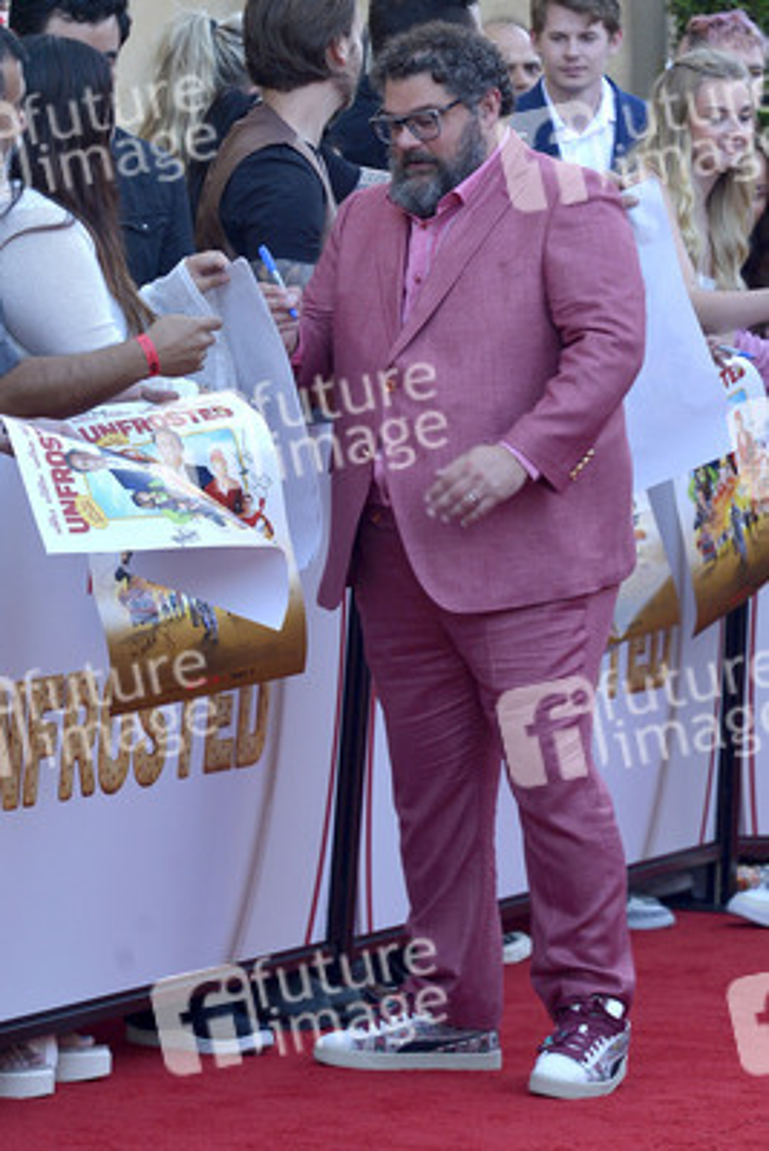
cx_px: 384
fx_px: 5442
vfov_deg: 12.1
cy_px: 576
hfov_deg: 8.1
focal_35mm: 170
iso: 320
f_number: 7.1
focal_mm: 170
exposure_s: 1/250
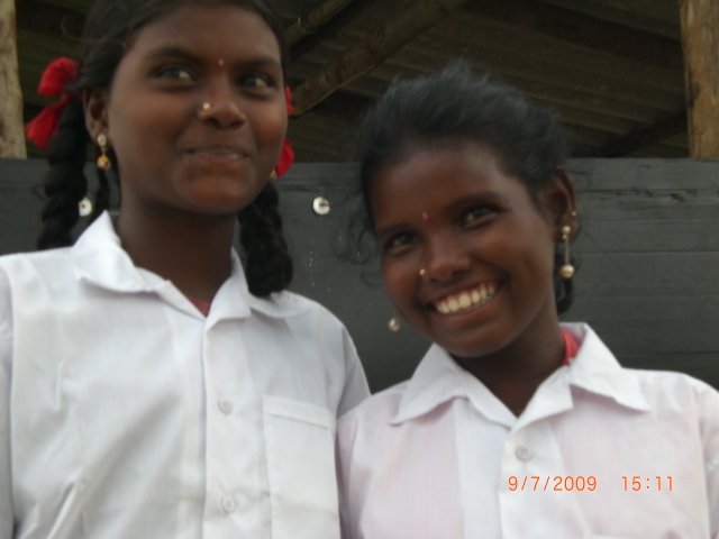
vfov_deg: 17.0
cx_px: 360
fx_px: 1807
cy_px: 270
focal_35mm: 87
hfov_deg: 22.5
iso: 100
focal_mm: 14.49
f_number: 5
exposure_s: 1/160
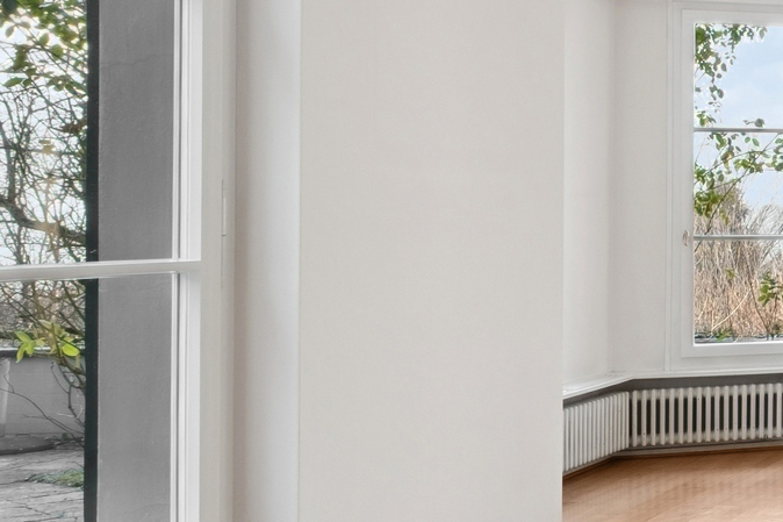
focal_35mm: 57
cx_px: 1170
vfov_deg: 23.7
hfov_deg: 26.0
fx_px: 1239
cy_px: 340
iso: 200
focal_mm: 10
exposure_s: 1/5
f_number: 11
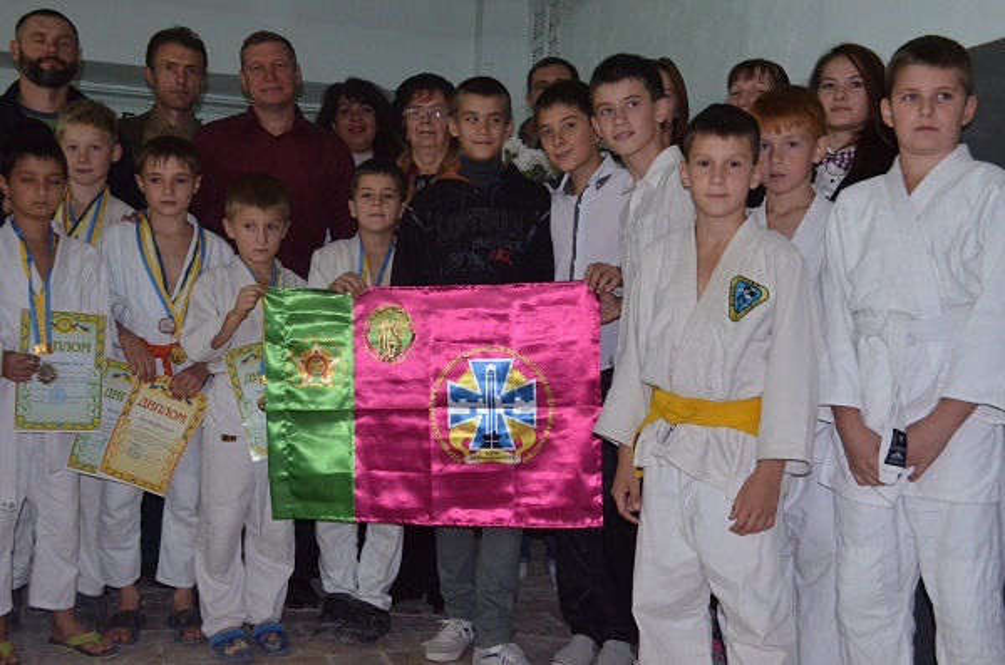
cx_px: 502
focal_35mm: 39
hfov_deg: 49.7
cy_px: 332
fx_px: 1086
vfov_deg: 34.0
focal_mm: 26
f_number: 6.3
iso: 2000
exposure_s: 1/60
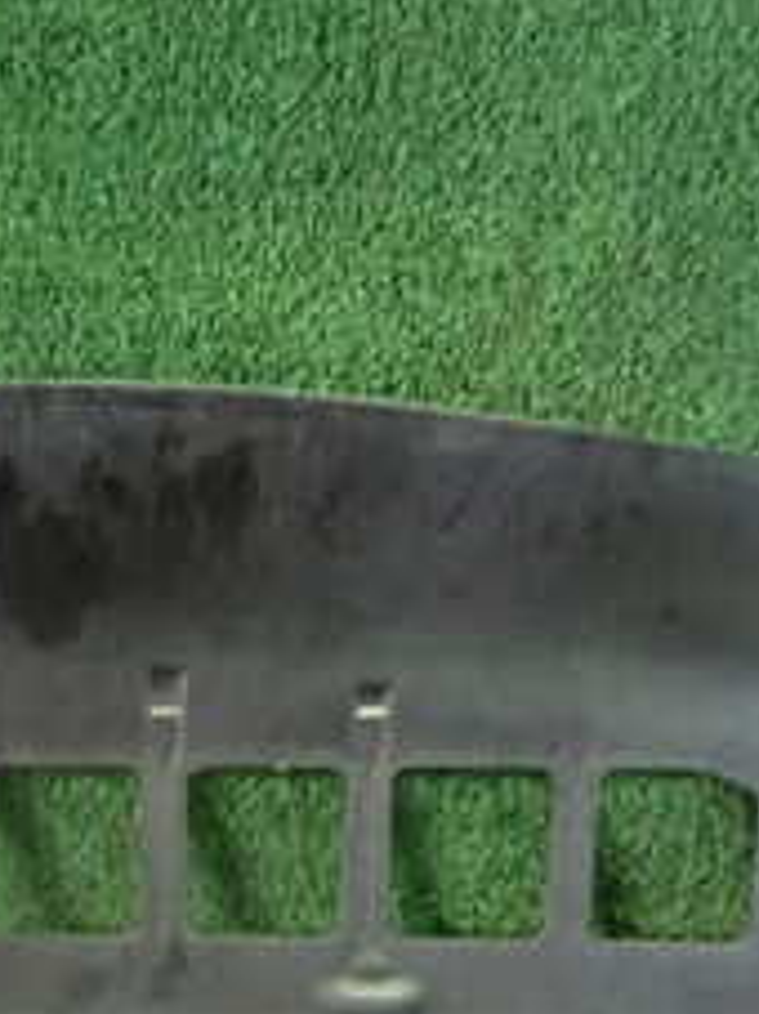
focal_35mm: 66
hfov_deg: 21.7
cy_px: 996
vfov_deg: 27.8
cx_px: 63
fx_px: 1931
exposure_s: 1/20
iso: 800
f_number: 2
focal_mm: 4.5
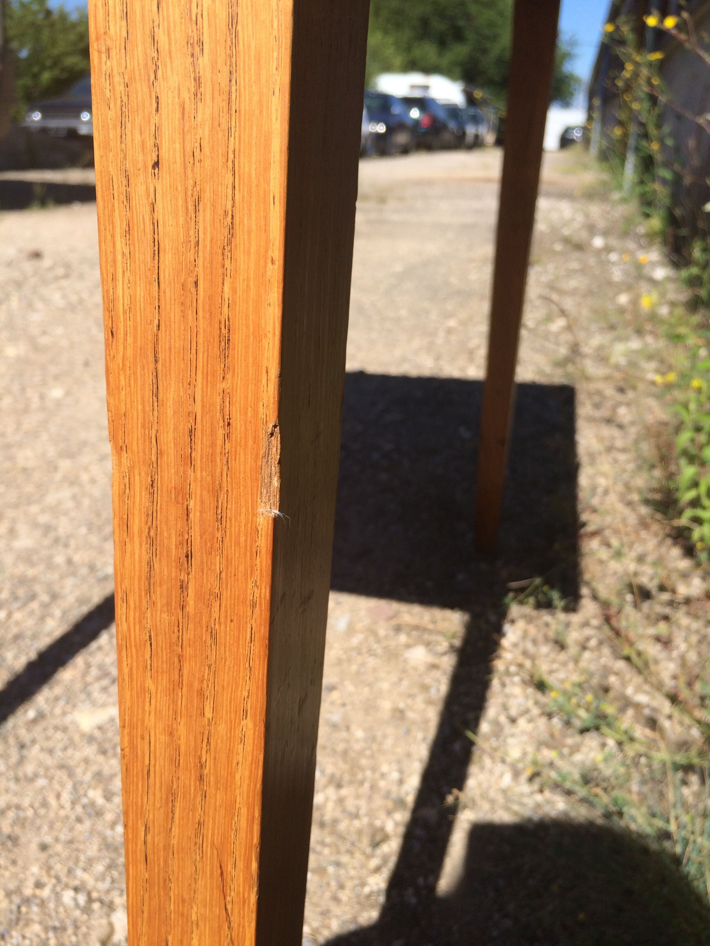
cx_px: 355
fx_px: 793
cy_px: 473
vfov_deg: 61.7
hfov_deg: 48.2
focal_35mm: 29
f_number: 2.2
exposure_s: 1/1642
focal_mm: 4.15
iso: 32
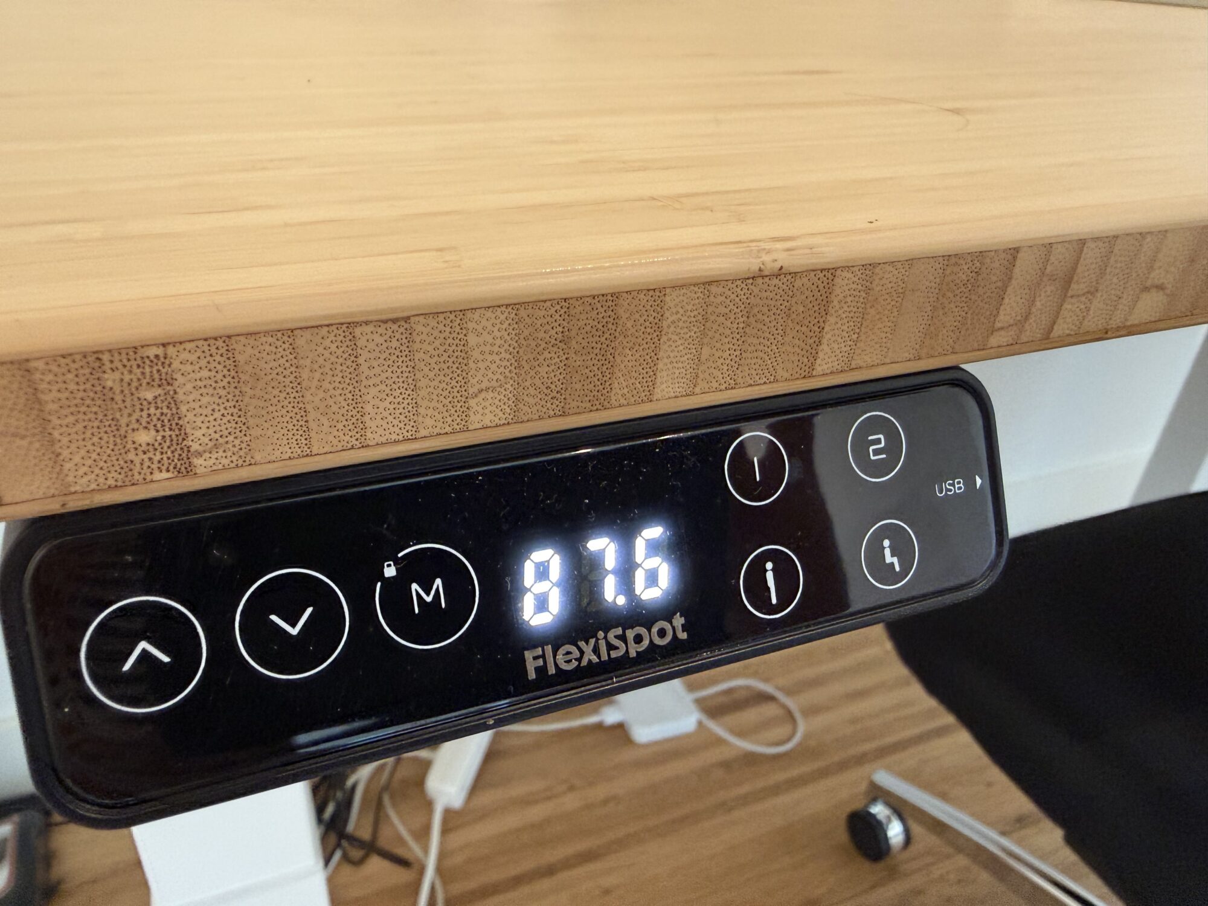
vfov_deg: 56.8
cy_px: 453
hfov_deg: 71.6
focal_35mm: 24
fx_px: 838
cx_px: 604
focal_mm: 2.22
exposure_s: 1/41
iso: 400
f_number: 2.2
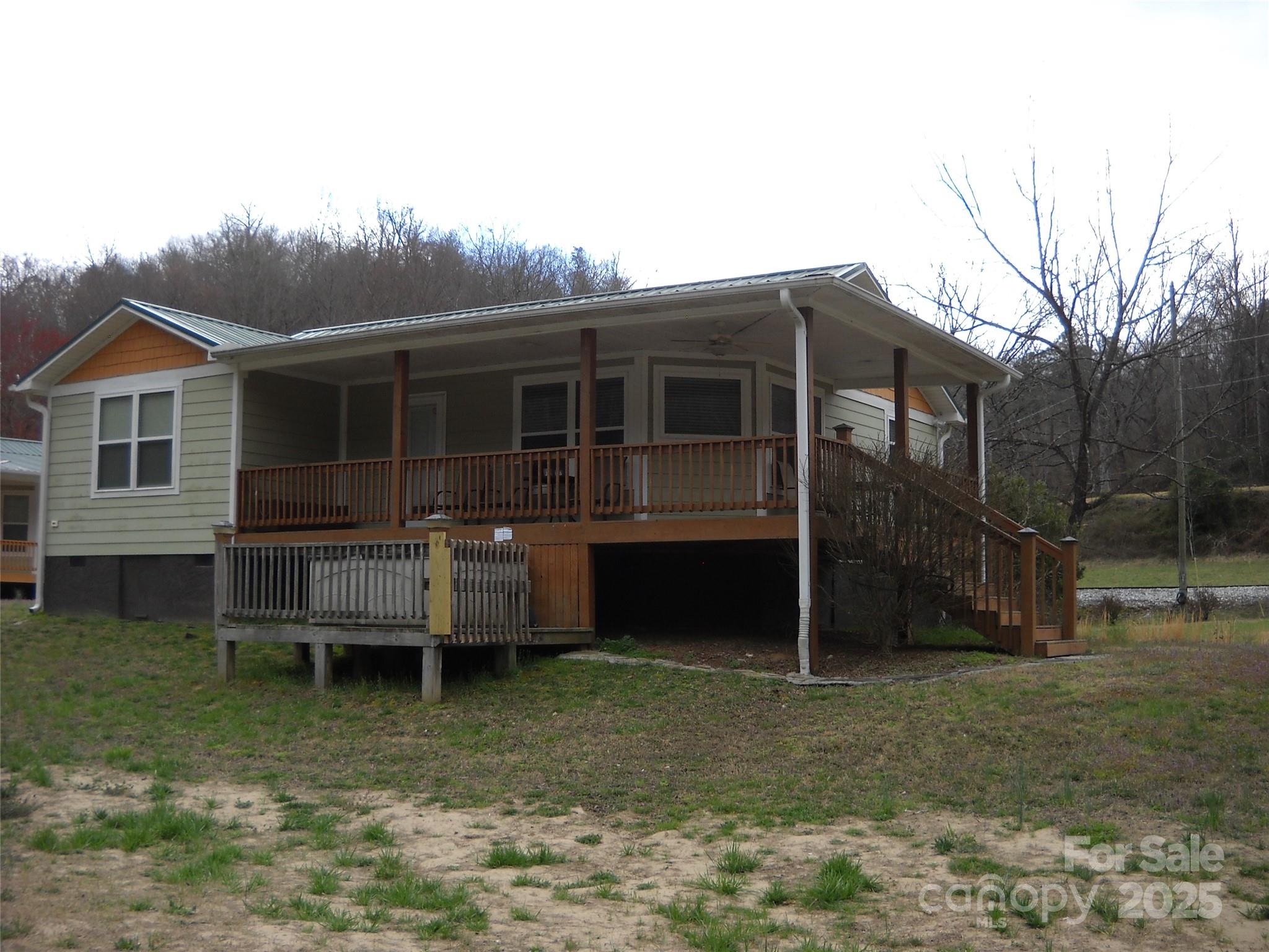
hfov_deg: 45.8
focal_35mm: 41
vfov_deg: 35.1
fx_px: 1503
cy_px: 476
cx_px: 634
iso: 64
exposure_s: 1/309
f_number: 3.1
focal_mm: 6.72
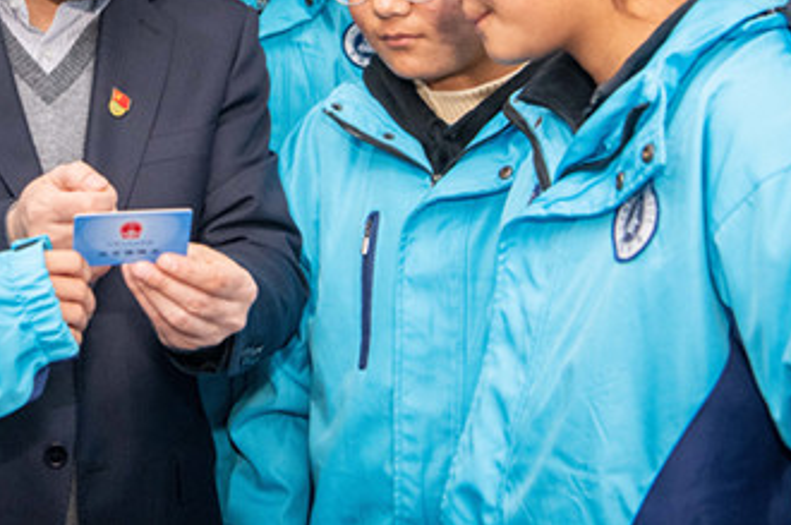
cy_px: 16
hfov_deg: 22.8
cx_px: 155
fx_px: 1931
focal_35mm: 88
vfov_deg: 15.2
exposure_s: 1/160
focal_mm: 45
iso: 3200
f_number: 4
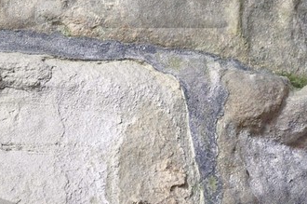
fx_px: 1984
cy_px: -123
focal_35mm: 233
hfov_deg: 8.8
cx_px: 120
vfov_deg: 5.8
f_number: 4.5
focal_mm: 48
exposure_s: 1/40
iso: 800
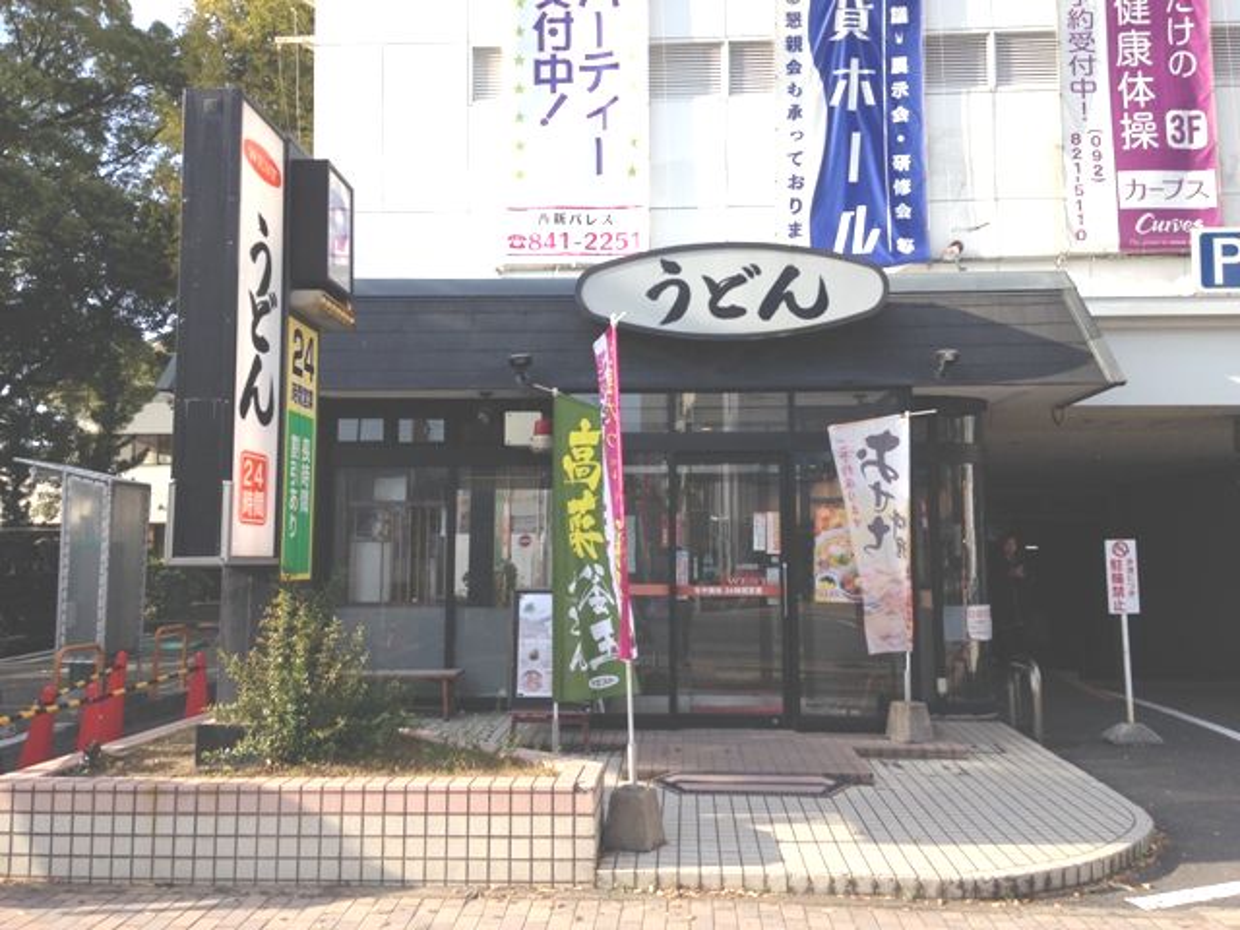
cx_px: 620
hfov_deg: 55.4
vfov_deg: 42.9
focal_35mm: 33
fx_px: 1182
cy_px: 465
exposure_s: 1/713
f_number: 2.4
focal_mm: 4.12
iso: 50
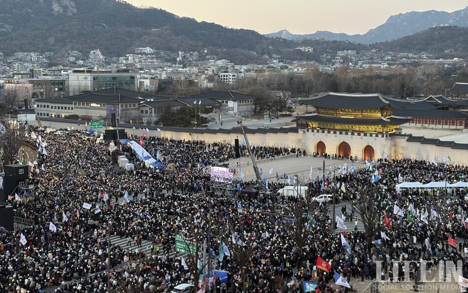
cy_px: 118
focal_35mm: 56
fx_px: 714
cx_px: 232
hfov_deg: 36.3
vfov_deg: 23.1
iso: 125
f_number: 1.6
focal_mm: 5.96
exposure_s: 1/60
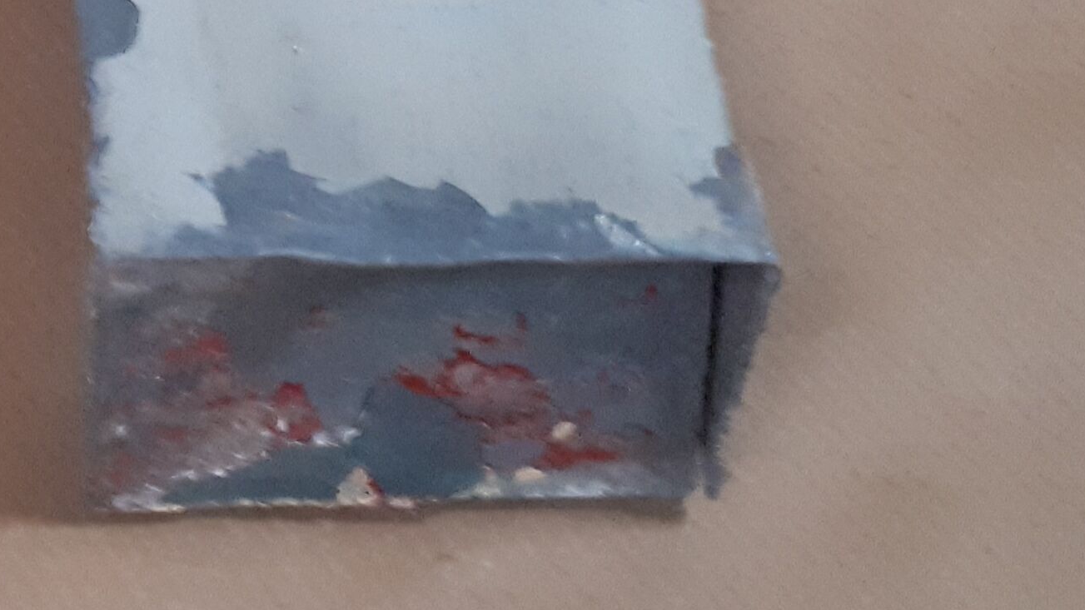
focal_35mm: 104
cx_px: -461
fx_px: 2992
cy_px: -387
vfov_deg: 11.1
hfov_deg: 18.6
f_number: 1.9
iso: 800
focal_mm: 3.6
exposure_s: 1/17
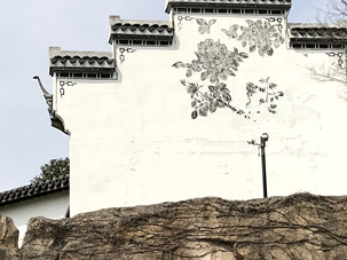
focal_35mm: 74
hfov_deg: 25.9
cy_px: 244
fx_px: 742
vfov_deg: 19.4
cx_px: 76
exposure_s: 1/3690
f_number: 1.8
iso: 20
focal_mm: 3.99
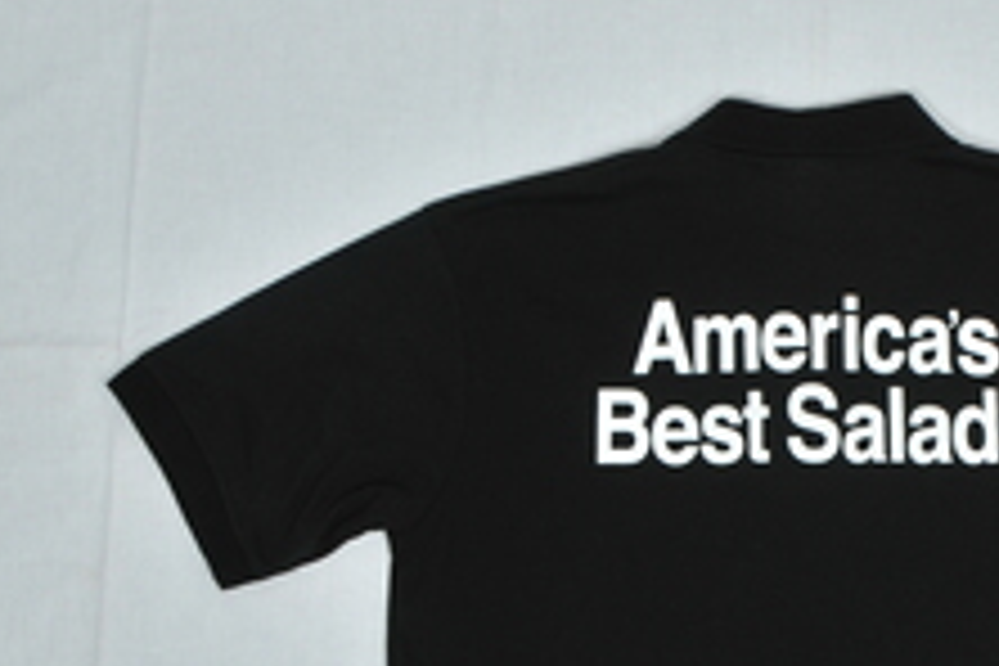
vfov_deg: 16.6
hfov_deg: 24.6
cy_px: 598
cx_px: 801
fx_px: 2248
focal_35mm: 81
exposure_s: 1/160
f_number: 10
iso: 200
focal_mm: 24
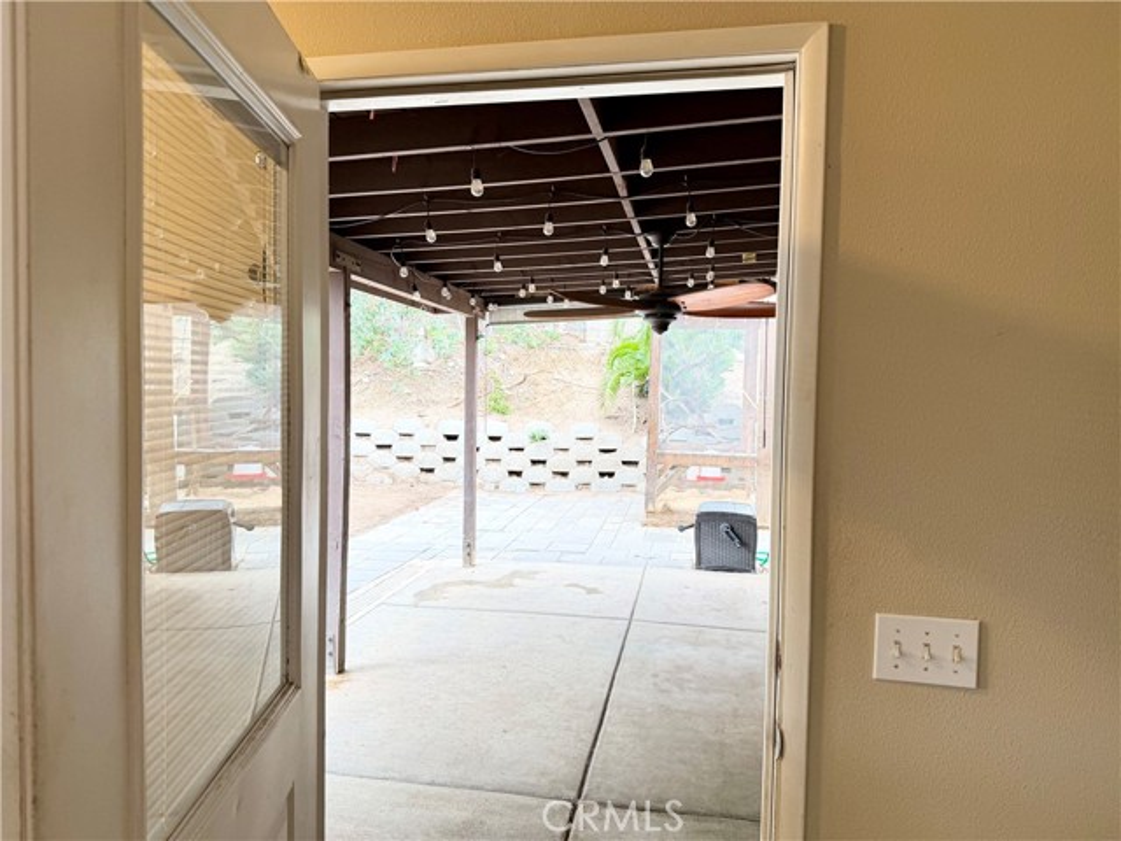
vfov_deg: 56.8
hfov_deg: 71.6
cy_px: 420
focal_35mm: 24
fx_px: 777
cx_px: 560
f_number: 1.78
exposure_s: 1/120
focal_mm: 6.76
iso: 100
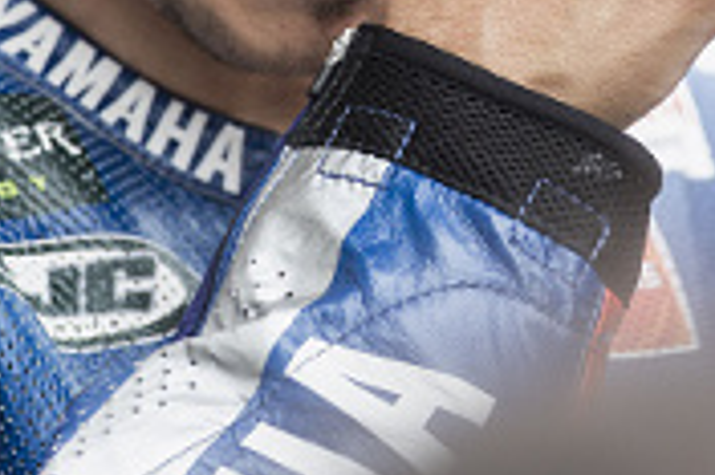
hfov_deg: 2.6
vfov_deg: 1.7
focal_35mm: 786
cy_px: -130
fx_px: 15596
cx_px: 305
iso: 1250
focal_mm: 300
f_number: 7.1
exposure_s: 1/1000
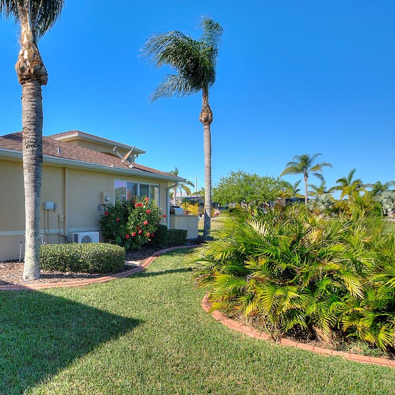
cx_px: 69
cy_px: 202
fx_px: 297
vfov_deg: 67.2
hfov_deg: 60.8
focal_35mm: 23
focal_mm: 10
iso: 100
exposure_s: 1/250
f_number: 4.5
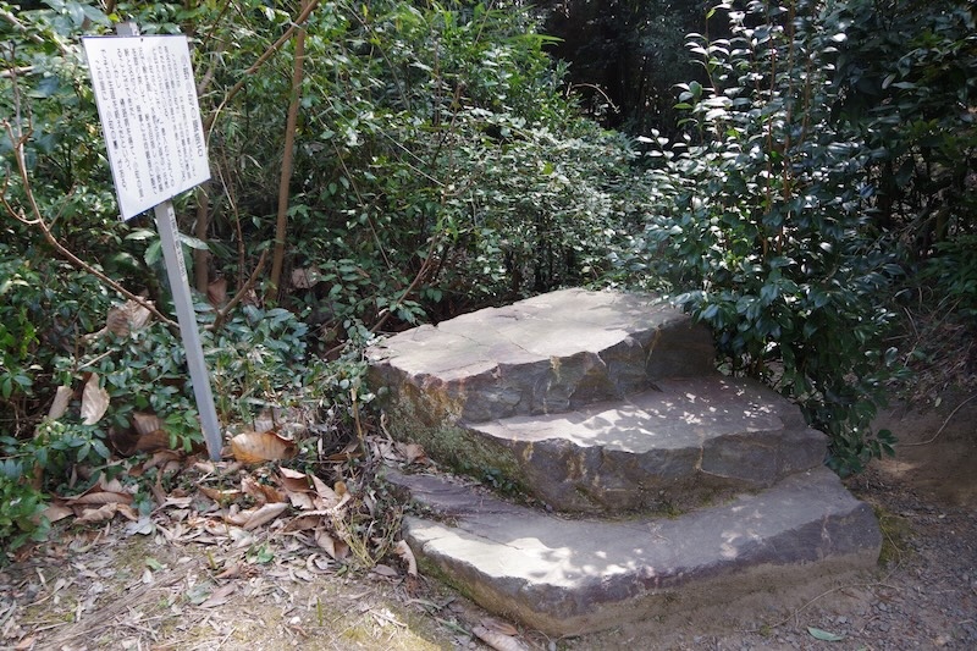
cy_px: 326
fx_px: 733
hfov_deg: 67.4
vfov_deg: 47.9
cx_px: 488
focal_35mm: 27
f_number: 5
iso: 200
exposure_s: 1/100
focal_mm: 18
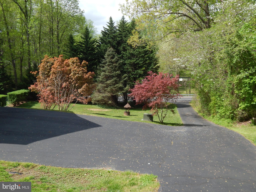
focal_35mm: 35
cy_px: 96
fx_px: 259
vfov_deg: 40.7
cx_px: 128
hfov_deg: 52.6
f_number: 3.3
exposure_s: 1/800
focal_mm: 6.1
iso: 125
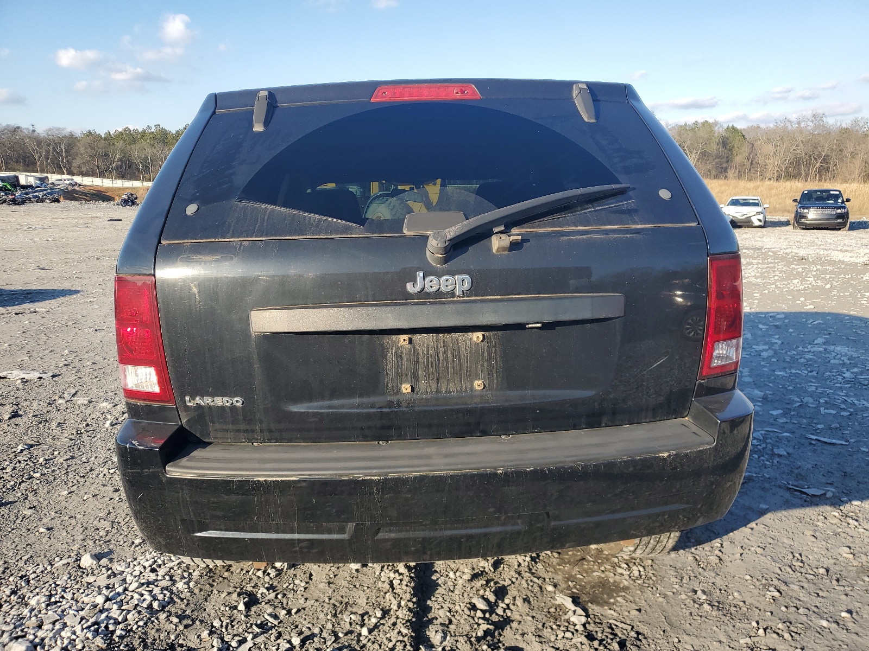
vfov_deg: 53.1
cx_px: 434
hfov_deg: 67.3
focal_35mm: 26
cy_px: 326
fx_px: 653
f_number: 1.5
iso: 50
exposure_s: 1/1429
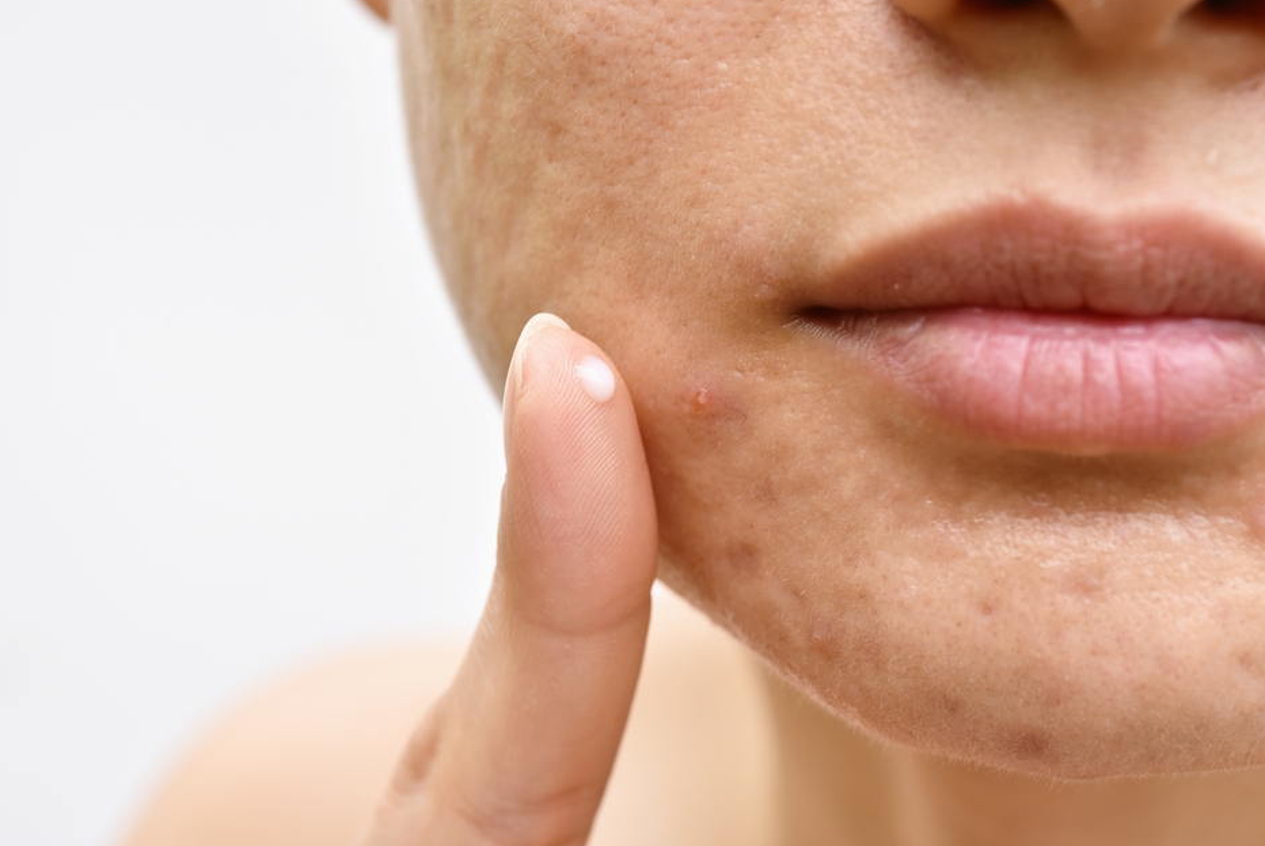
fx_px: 2075
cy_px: 422
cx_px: 589
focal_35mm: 59
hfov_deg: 33.9
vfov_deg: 23.0
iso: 400
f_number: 8
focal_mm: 55
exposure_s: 1/160
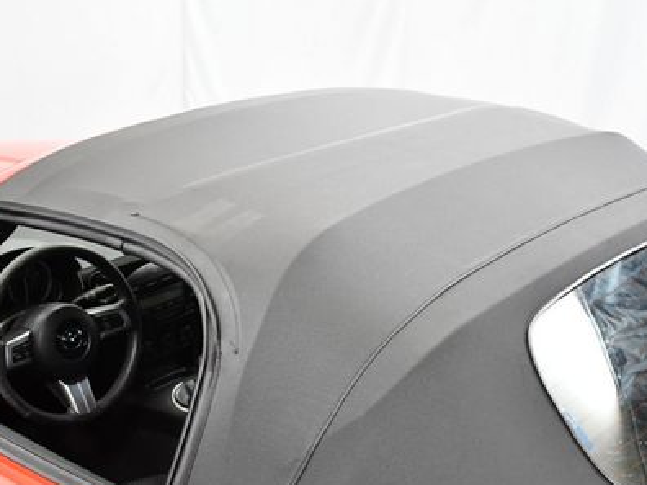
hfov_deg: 34.3
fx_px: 1047
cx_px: 327
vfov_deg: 25.9
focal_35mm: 56
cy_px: 331
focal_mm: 18
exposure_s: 1/125
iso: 3200
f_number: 3.5
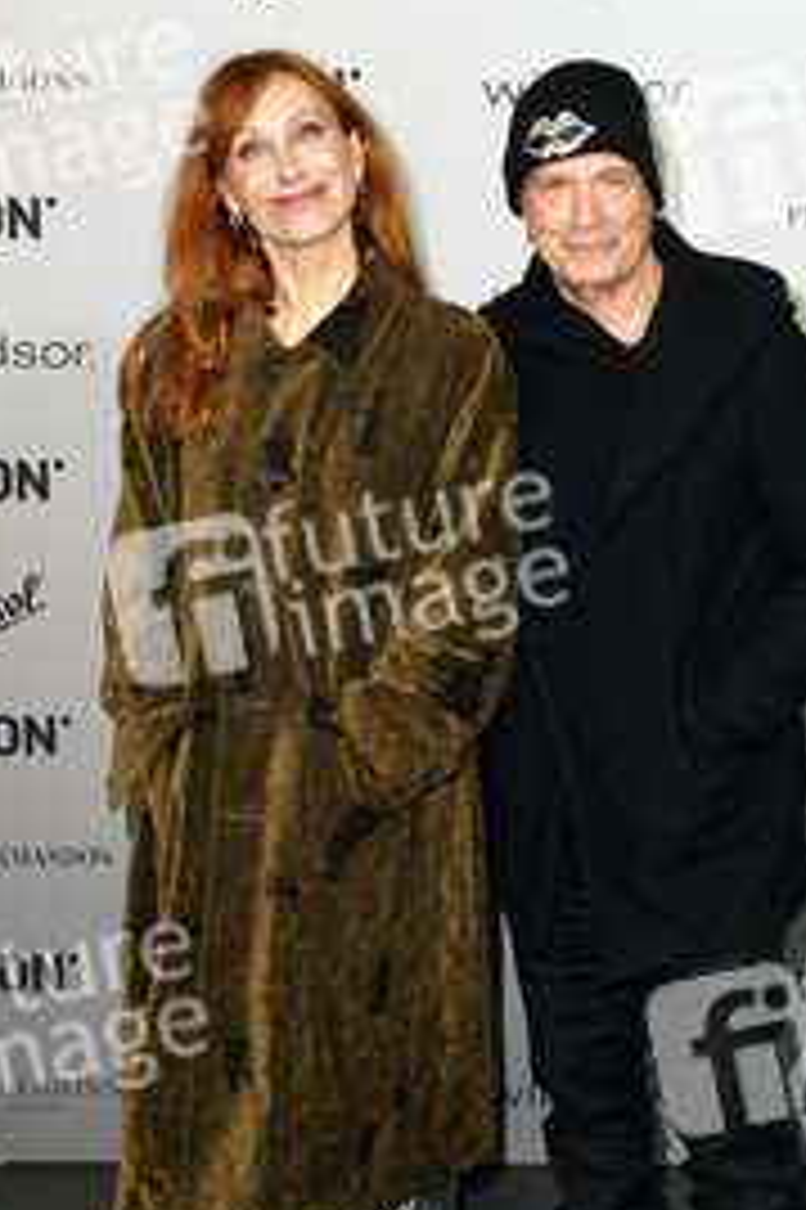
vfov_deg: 31.2
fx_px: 2152
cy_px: 805
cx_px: 468
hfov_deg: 21.2
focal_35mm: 64
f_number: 5.6
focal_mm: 43
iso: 1600
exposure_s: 1/160
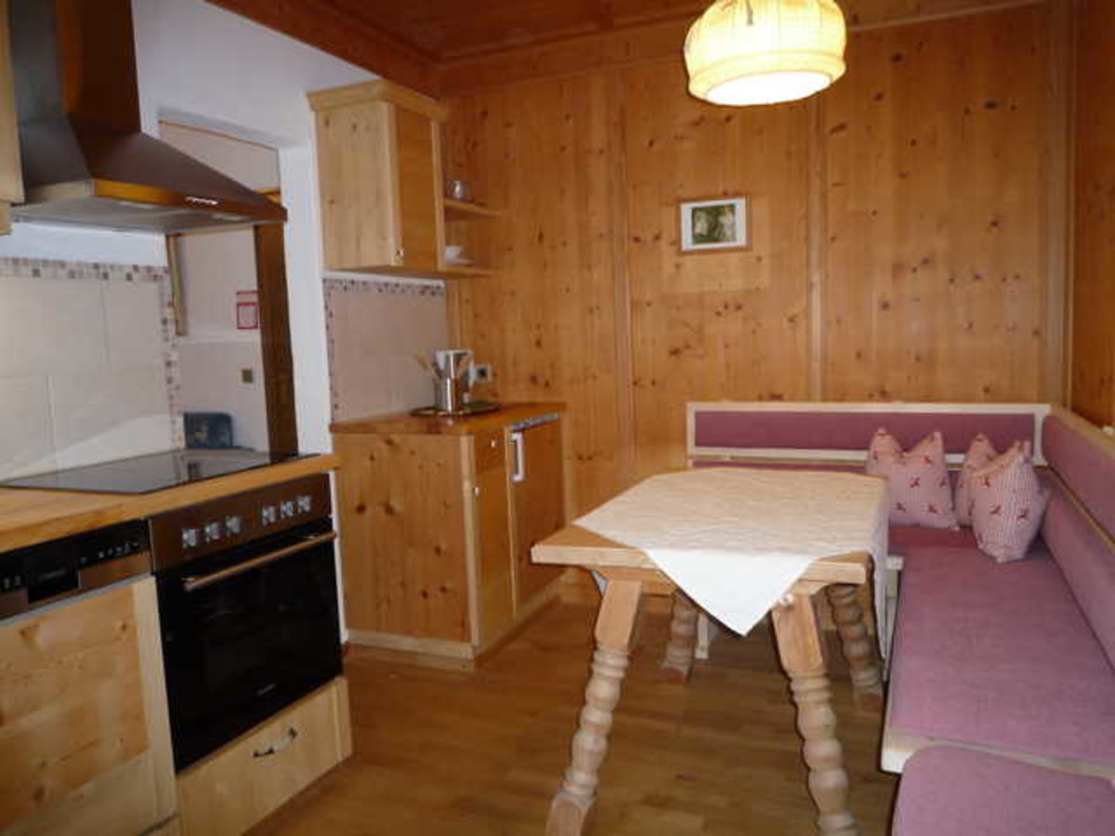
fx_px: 805
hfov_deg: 69.4
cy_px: 418
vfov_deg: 54.9
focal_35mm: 25
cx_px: 558
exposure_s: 1/30
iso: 160
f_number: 2.8
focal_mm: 4.4
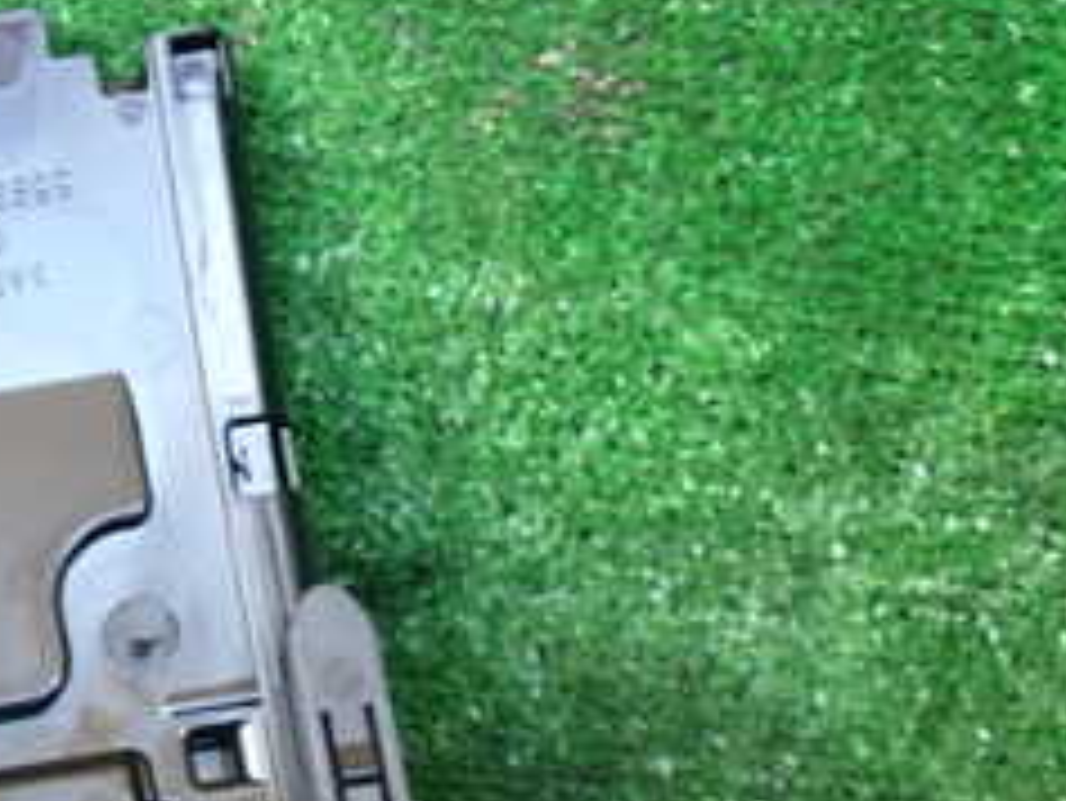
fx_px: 2342
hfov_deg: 24.4
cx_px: -18
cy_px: 842
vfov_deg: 18.8
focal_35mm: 76
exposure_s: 1/40
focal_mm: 5.4
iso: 200
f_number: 2.3
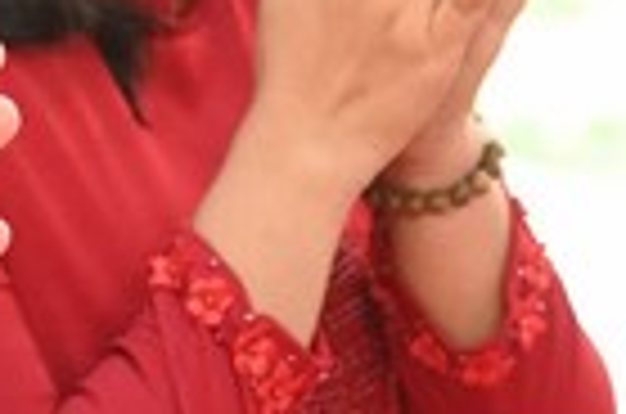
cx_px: 36
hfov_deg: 4.2
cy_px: -148
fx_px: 8518
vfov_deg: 2.8
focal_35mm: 491
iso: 5000
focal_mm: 105
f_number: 4
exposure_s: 1/320
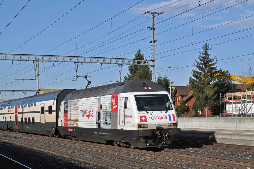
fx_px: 465
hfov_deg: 30.5
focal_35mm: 66
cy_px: 84
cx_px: 127
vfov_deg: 20.6
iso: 400
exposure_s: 1/1000
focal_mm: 44
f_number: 10
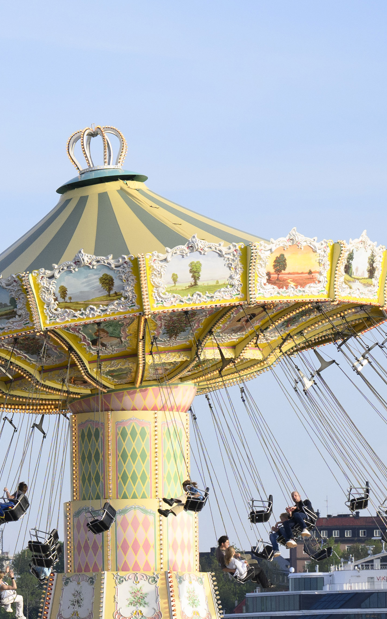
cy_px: 334
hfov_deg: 4.5
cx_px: -380
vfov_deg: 7.4
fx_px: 4811
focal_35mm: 285
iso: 640
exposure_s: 1/1250
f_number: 5.6
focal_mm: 80
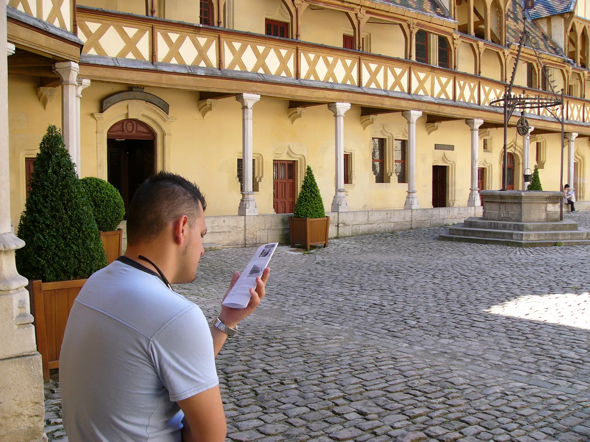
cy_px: 221
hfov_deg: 51.4
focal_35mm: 36
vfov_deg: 39.7
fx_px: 614
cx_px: 295
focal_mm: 6
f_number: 3.3
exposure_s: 1/125
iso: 50
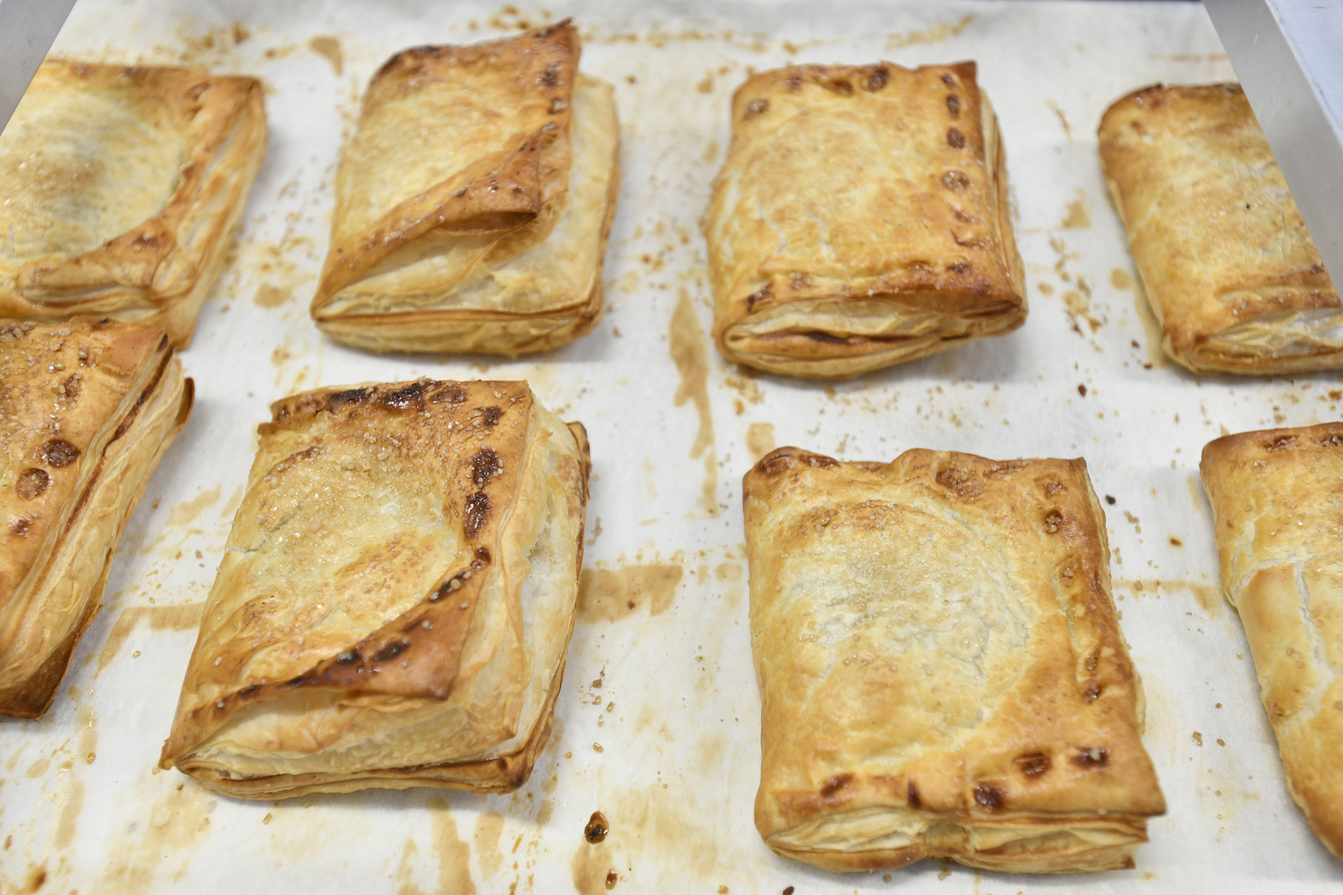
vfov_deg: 43.6
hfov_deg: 61.9
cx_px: 672
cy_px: 448
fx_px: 1119
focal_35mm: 30
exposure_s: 1/80
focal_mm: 30
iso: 640
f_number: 4.5
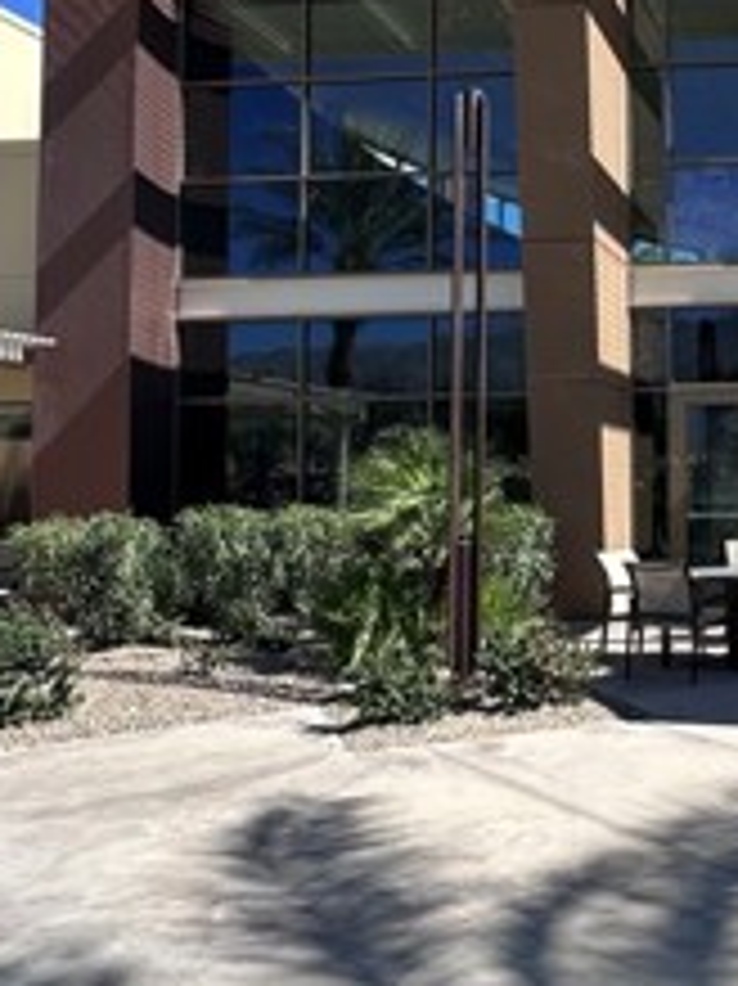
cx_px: 788
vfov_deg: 45.6
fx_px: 1167
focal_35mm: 41
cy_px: 414
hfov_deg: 31.6
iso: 40
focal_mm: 2.22
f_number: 2.2
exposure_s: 1/1072
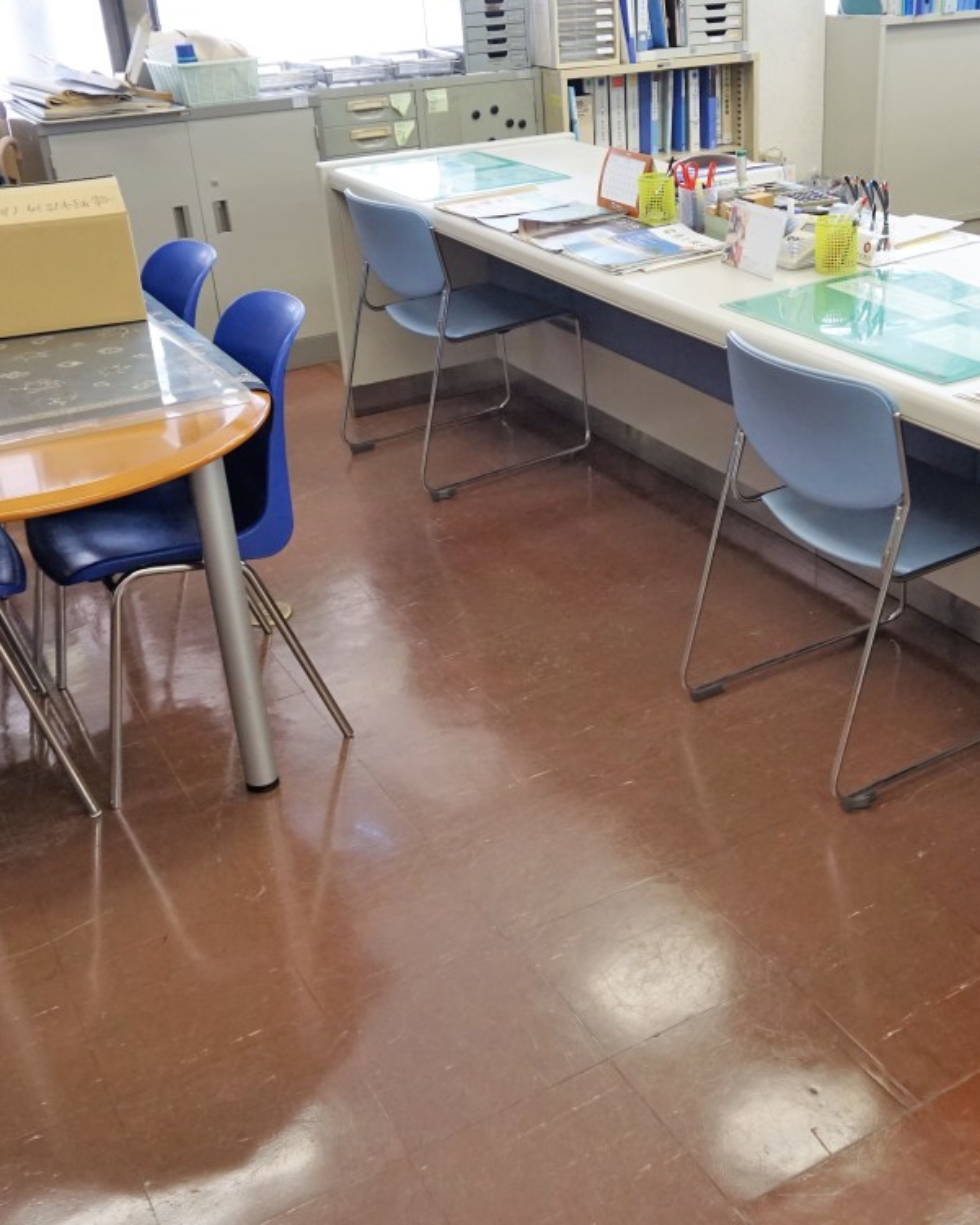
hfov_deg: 40.7
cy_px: 638
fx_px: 1305
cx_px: 652
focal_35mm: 36
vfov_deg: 50.3
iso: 800
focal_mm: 16
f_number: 4
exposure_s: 1/160
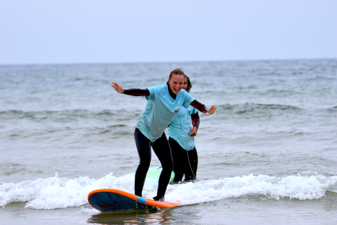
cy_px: 112
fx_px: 2808
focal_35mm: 300
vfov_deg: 4.6
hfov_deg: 6.9
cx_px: 168
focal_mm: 200
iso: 400
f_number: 5.6
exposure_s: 1/500
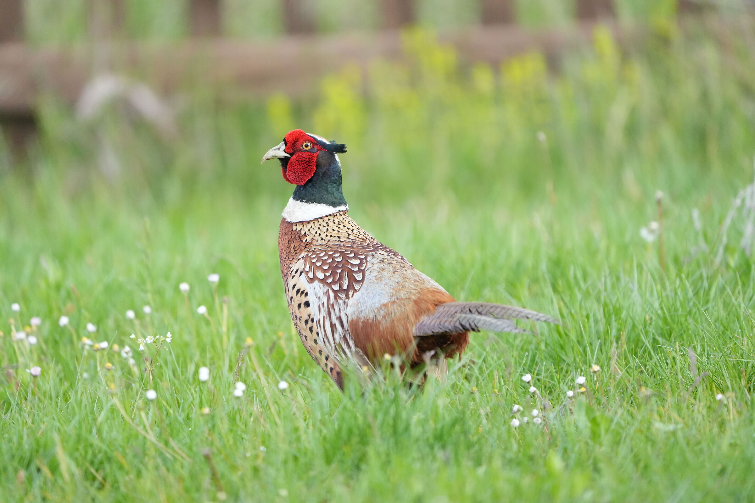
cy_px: 252
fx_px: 12582
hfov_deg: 3.4
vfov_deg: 2.3
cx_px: 378
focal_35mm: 600
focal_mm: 600
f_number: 6.3
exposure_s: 1/1250
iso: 4000
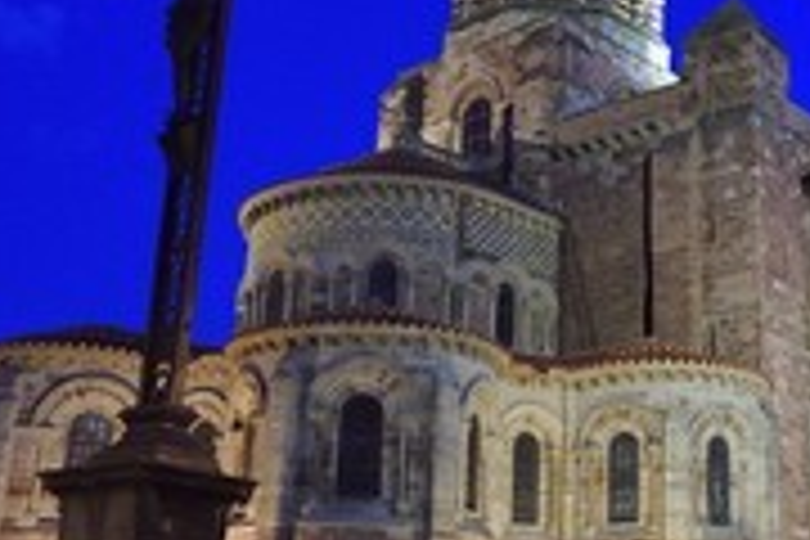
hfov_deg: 30.8
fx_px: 1417
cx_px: 684
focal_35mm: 63
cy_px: 180
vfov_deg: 21.5
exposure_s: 1/8
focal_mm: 27
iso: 5000
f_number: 7.1
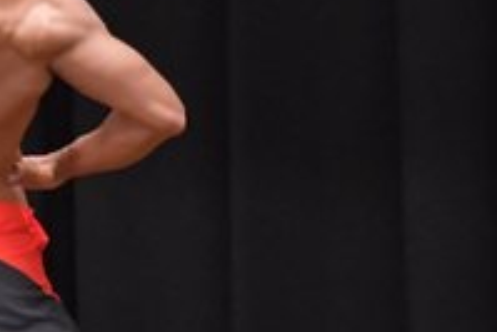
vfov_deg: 1.6
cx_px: -131
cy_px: 325
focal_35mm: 876
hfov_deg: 2.4
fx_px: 12102
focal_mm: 150
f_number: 5.6
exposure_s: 1/400
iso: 6400
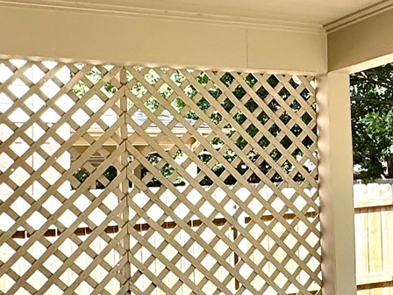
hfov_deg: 29.3
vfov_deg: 22.9
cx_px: 339
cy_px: 133
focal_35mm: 64
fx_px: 727
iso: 40
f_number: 2.2
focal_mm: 2.22
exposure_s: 1/296
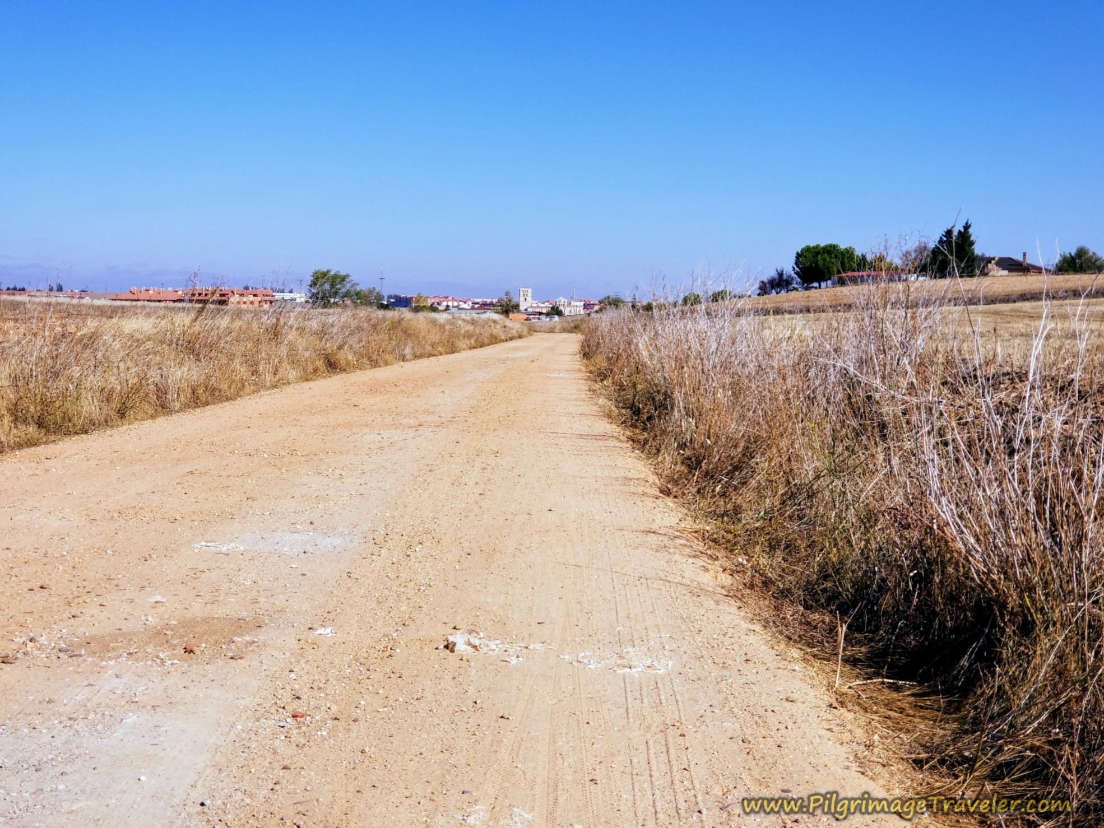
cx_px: 552
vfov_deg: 28.0
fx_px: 1659
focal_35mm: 52
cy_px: 414
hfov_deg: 36.8
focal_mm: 6
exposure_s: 1/1129
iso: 25
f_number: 2.4
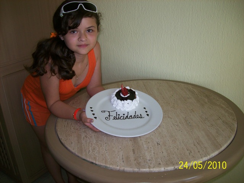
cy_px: 92
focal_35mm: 36
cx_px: 122
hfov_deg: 51.4
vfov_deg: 39.7
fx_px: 254
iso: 80
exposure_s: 1/64
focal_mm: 6
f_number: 2.7
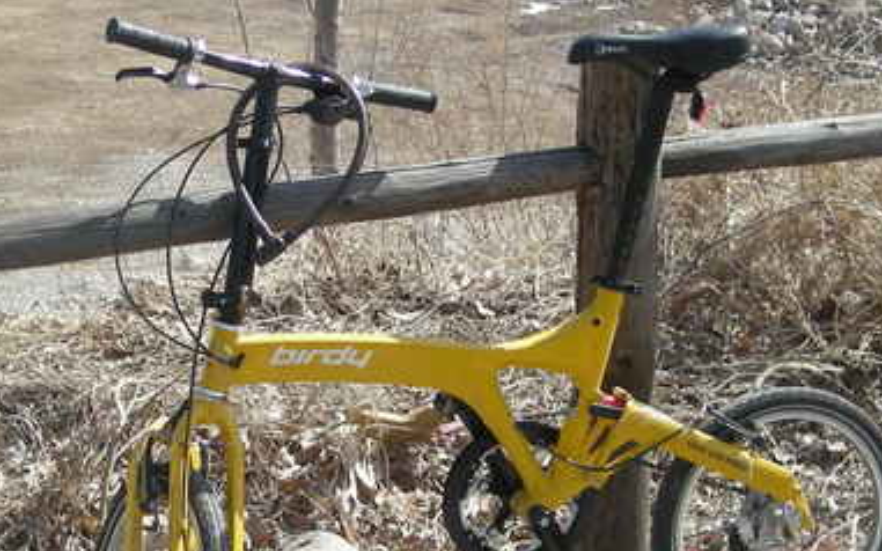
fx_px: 1875
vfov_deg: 16.7
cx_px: 357
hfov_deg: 26.4
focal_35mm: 78
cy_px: 266
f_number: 5.7
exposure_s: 1/130
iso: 50
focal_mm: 5.7
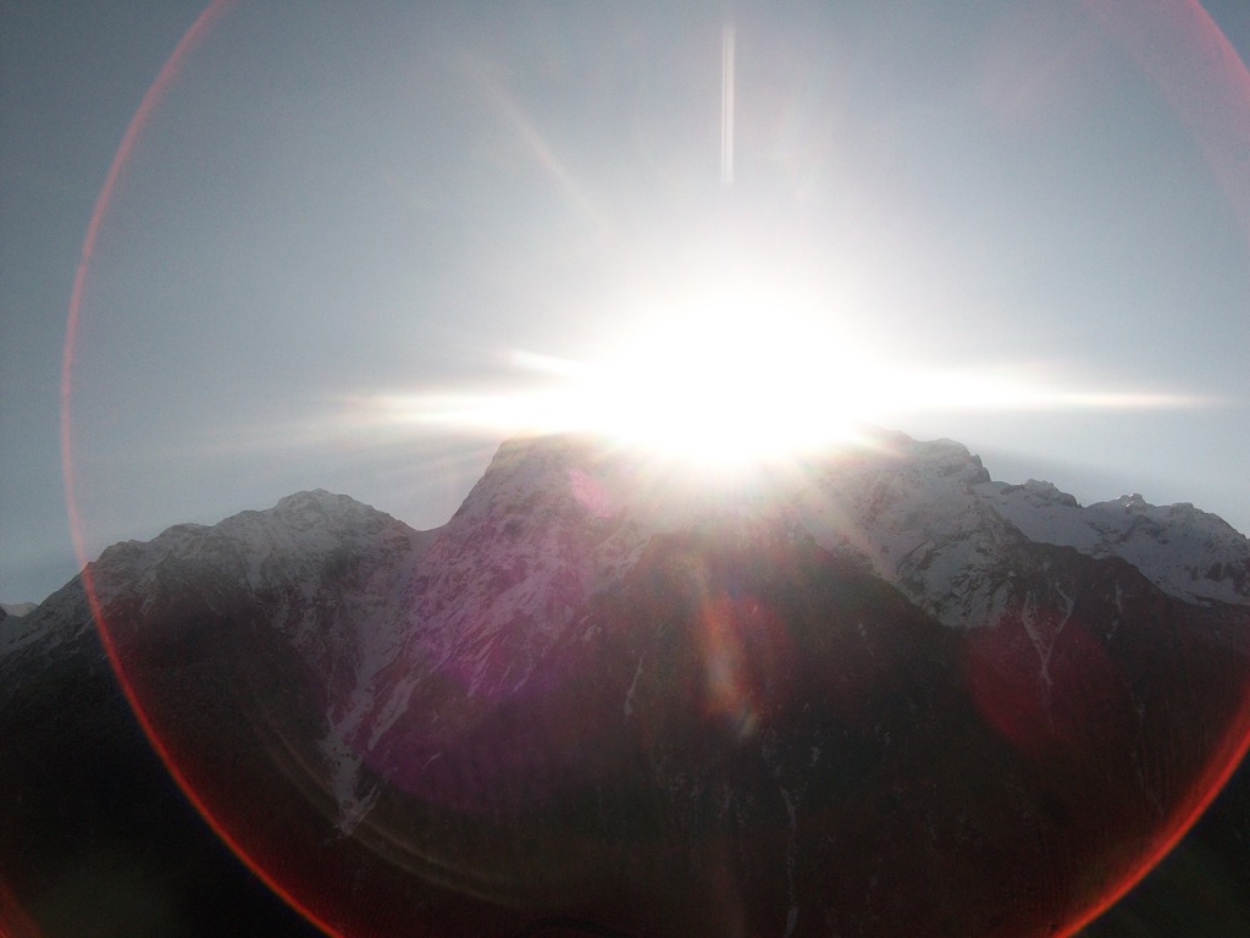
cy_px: 469
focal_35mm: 32
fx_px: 1156
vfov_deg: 44.2
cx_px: 625
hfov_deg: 56.8
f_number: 5.5
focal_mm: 5.7
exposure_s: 1/800
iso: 80
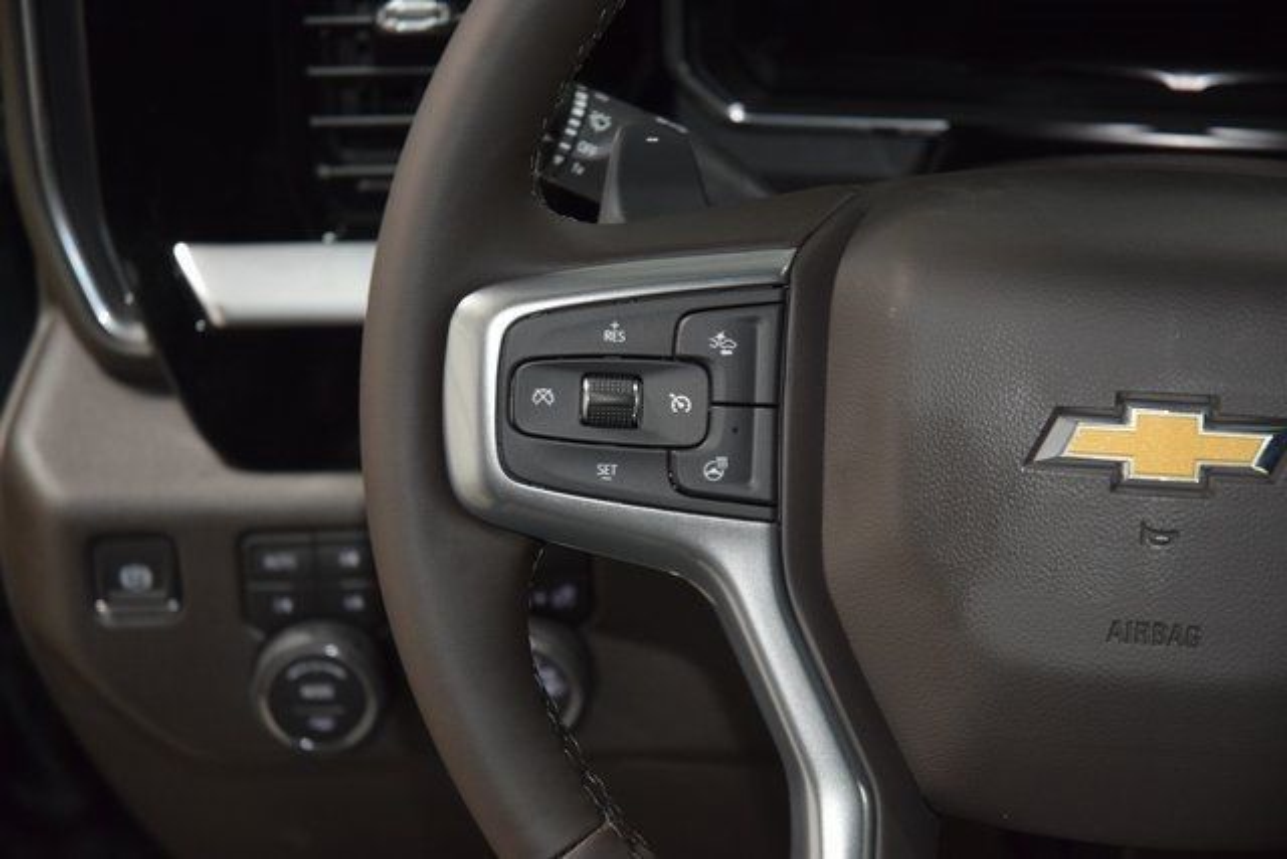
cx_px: 644
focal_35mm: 105
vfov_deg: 13.0
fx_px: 3754
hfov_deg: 19.5
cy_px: 430
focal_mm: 70
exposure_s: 1/50
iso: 2200
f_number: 4.5
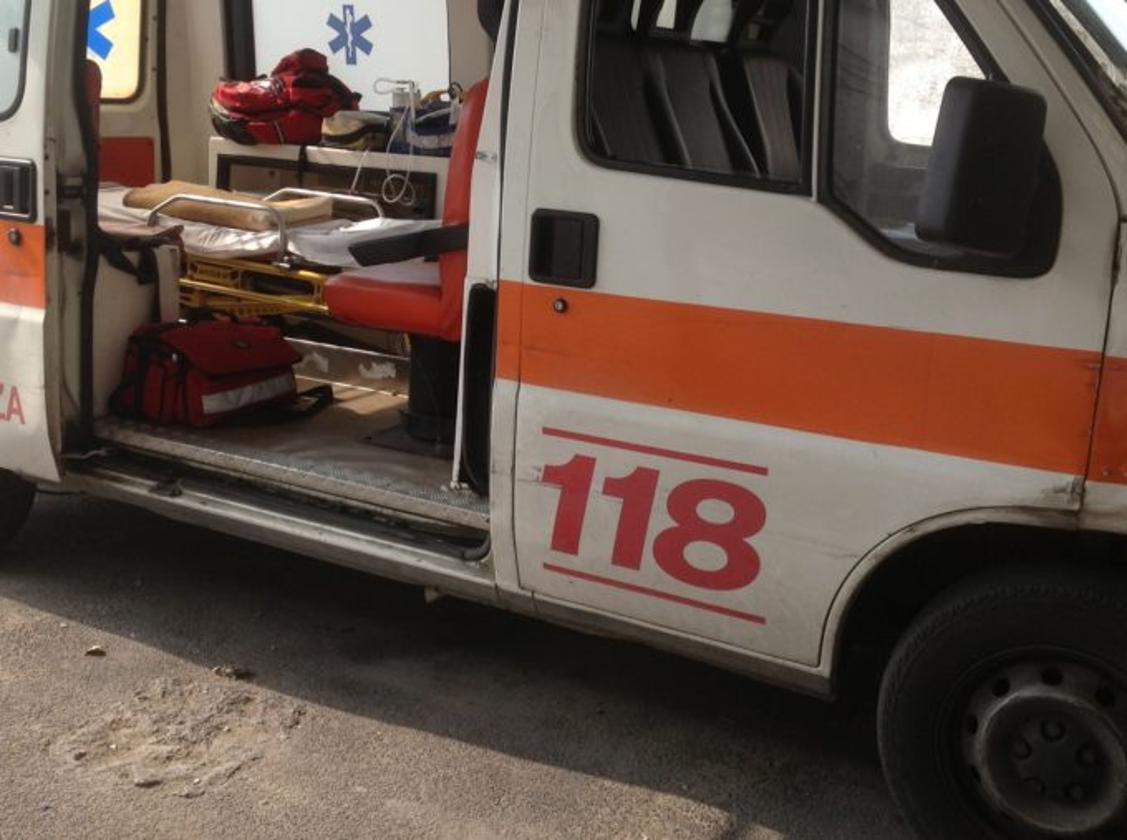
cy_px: 420
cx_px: 564
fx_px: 1137
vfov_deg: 40.6
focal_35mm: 35
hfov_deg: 52.7
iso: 50
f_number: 2.4
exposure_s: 1/426
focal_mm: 4.28
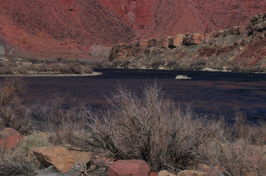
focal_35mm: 195
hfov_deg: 10.6
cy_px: 88
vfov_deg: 7.0
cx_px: 133
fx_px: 1439
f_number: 19
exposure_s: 1/250
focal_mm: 130
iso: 200
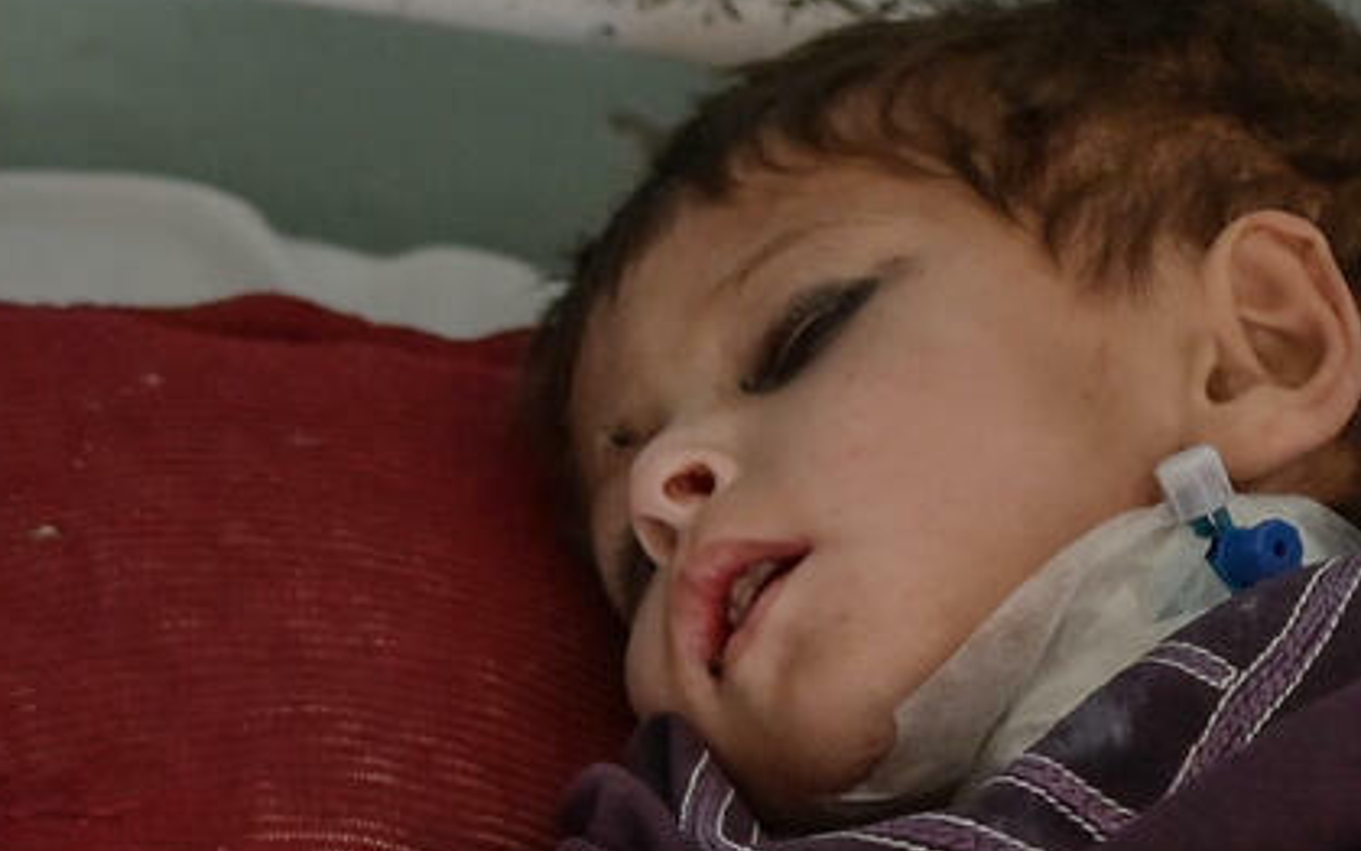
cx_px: -1004
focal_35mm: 211
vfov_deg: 6.0
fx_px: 7827
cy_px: 1754
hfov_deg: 9.5
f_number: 2
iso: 800
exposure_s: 1/320
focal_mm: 35
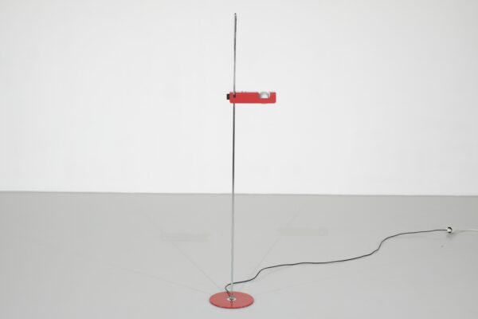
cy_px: 160
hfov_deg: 37.5
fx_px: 704
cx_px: 239
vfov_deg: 25.5
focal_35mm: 53
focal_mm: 35
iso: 800
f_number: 5.6
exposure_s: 1/85
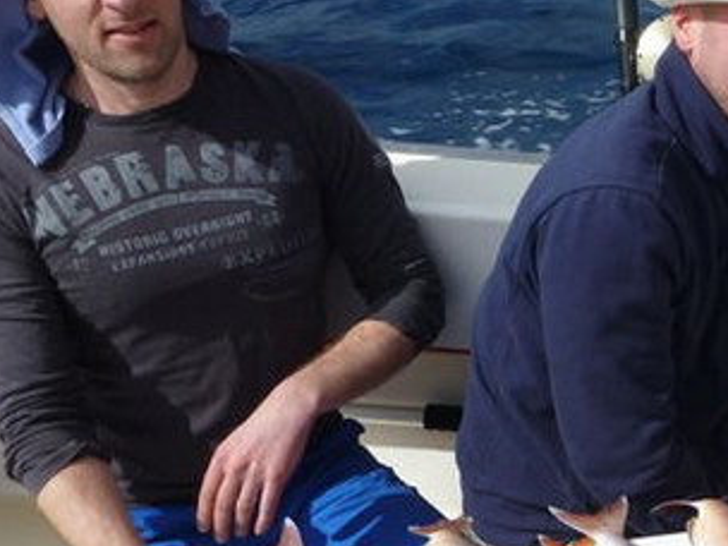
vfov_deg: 25.1
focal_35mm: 58
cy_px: 371
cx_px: 697
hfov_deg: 31.2
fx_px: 1220
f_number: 10
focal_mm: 4.9
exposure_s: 1/160
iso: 100
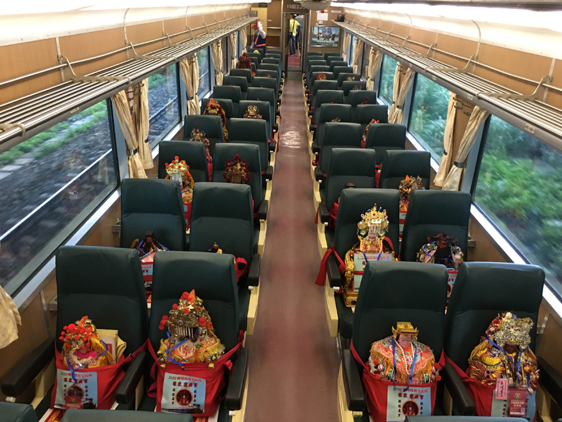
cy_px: 211
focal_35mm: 29
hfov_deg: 61.7
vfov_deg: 48.2
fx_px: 471
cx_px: 281
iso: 100
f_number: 2.2
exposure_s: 1/15
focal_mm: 4.15
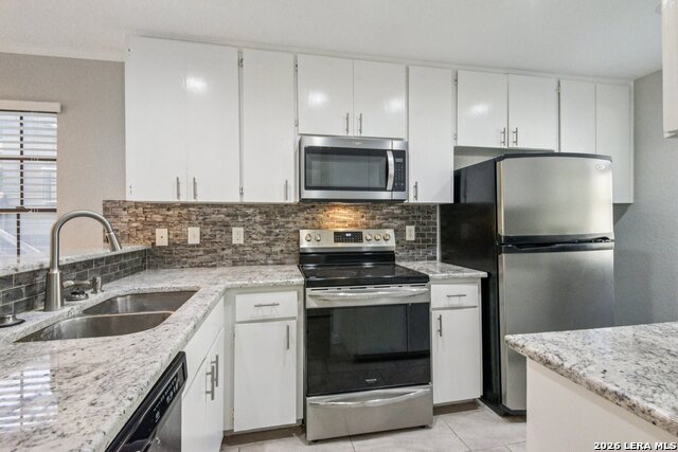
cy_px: 226
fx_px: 301
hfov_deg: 96.7
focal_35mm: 16
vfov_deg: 73.8
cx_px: 339
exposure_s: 1/200
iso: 12800
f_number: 8
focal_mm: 16
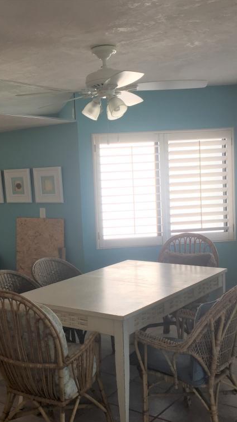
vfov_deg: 47.4
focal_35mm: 43
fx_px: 480
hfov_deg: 27.1
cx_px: 40
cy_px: 214
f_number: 2.2
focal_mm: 4.15
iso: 32
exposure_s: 1/60
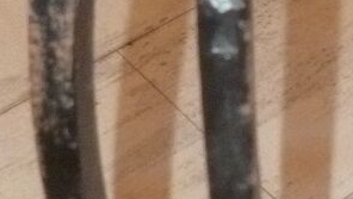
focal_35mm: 113
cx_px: 259
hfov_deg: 18.8
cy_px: 52
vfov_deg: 10.7
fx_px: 1058
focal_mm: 4.3
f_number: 2.5
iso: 400
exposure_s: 1/60
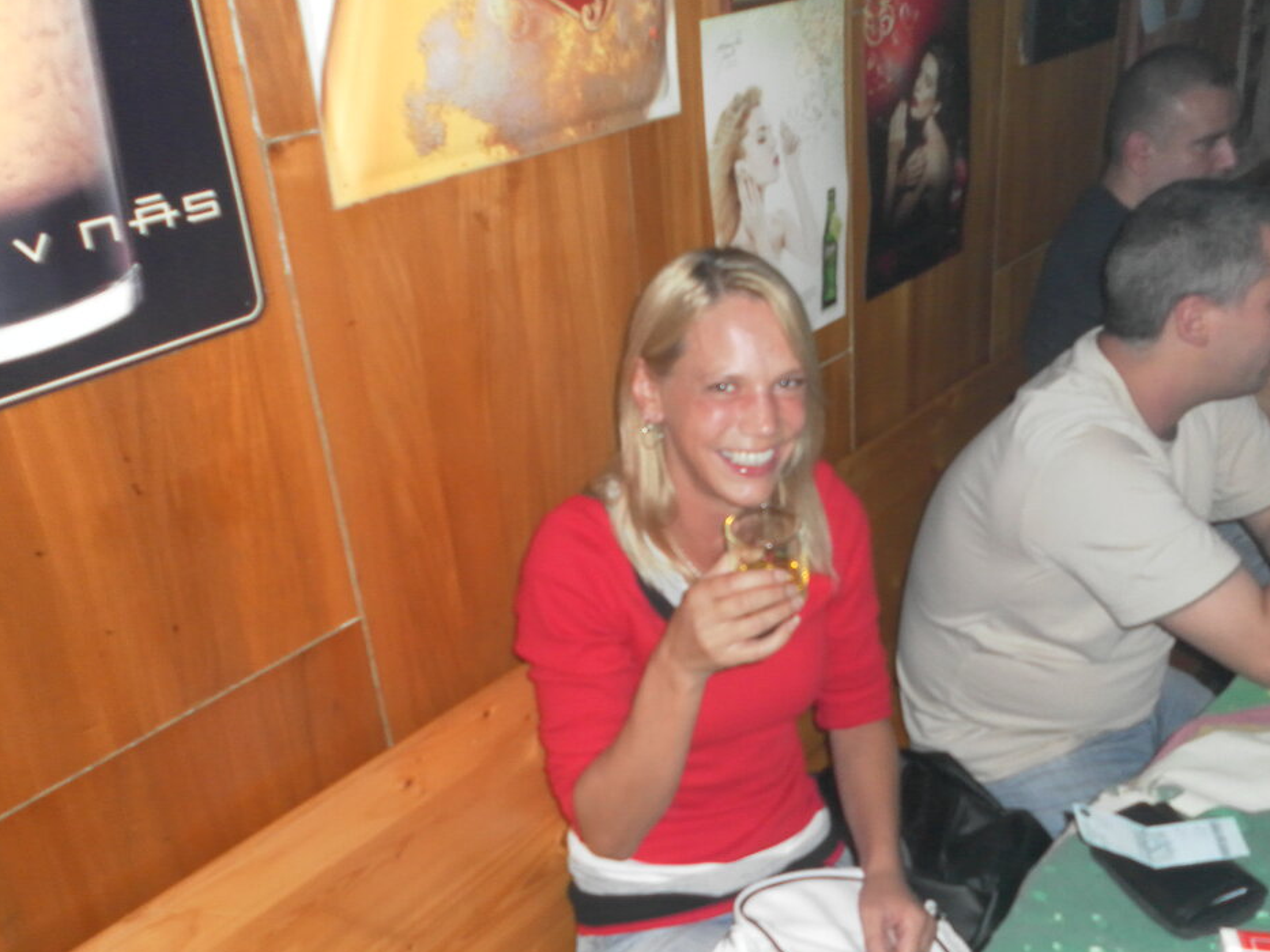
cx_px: 704
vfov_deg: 39.4
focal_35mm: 36
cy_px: 593
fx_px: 1321
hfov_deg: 51.3
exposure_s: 1/50
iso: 200
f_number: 3.2
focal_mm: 4.9
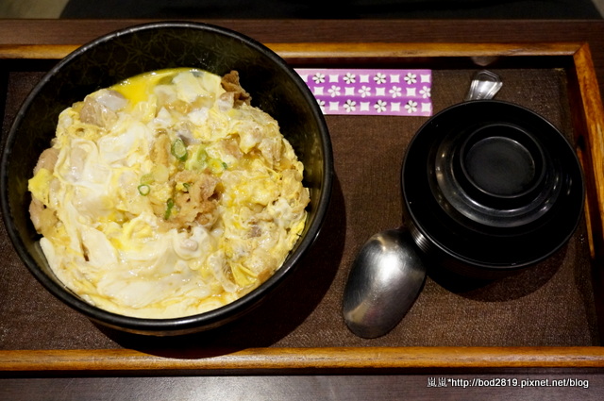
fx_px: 779
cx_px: 302
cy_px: 200
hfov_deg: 42.4
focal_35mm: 46
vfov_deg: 28.9
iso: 3200
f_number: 5
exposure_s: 1/30
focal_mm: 31
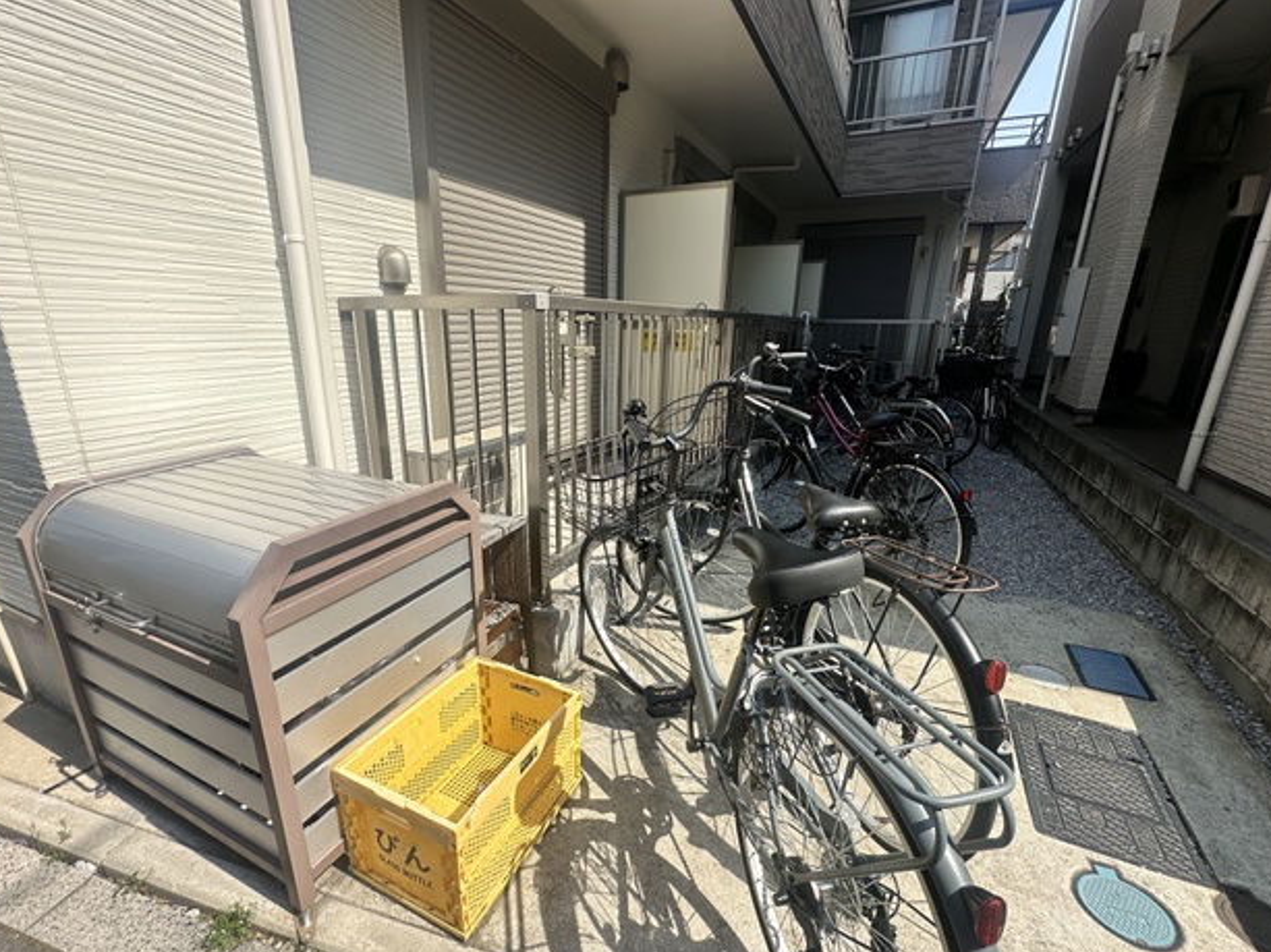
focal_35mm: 16
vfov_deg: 77.9
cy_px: 509
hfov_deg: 94.4
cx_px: 599
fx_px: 587
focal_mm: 2.22
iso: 40
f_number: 2.2
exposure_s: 1/1511
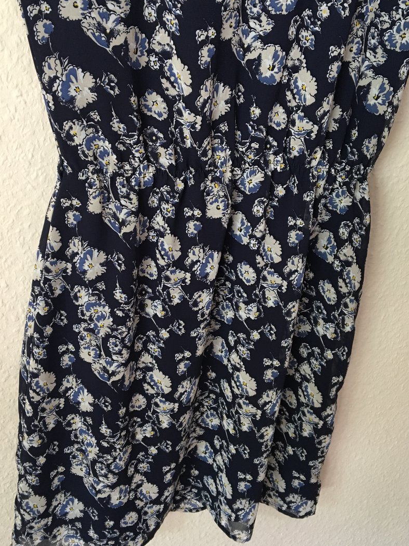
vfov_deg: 50.1
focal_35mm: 37
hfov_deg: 38.5
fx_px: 583
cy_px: 254
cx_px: 168
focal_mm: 4.15
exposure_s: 1/33
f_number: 2.2
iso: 160
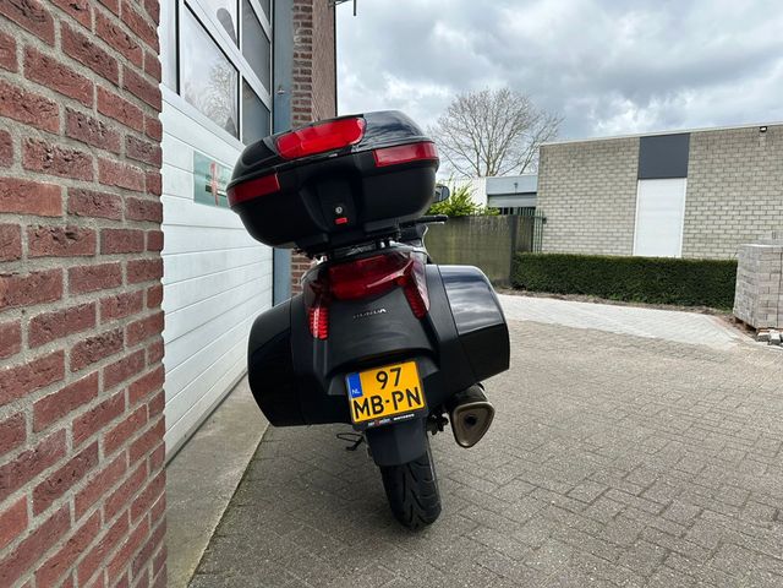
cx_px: 392
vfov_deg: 56.8
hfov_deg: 71.6
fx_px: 543
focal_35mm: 24
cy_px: 294
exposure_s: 1/1916
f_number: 1.78
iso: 80
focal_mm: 6.86
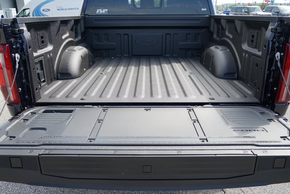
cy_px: 97
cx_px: 145
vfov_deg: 46.4
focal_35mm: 28
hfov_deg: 65.5
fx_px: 226
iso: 100
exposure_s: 1/200
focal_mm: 28
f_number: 5.6
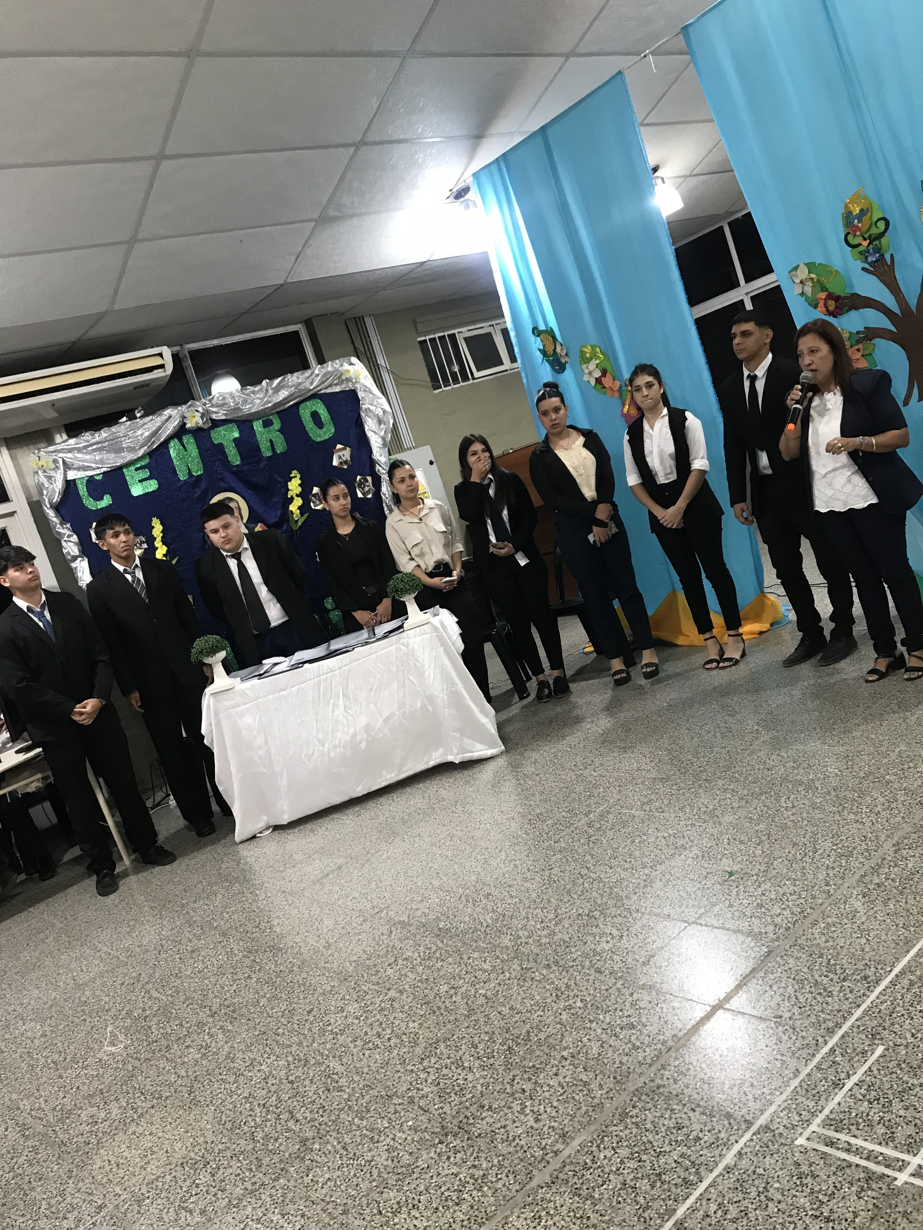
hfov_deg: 49.7
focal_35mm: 28
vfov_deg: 63.4
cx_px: 462
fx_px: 995
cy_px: 615
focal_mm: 3.99
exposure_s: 1/17
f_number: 1.8
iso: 64
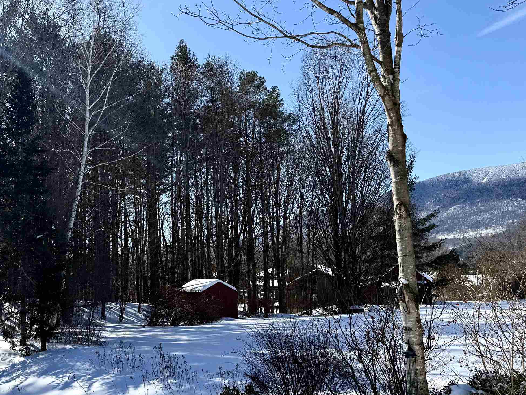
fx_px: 577
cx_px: 147
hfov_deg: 47.6
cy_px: 190
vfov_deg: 37.7
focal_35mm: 38
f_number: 1.78
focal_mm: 6.76
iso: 80
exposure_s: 1/4673
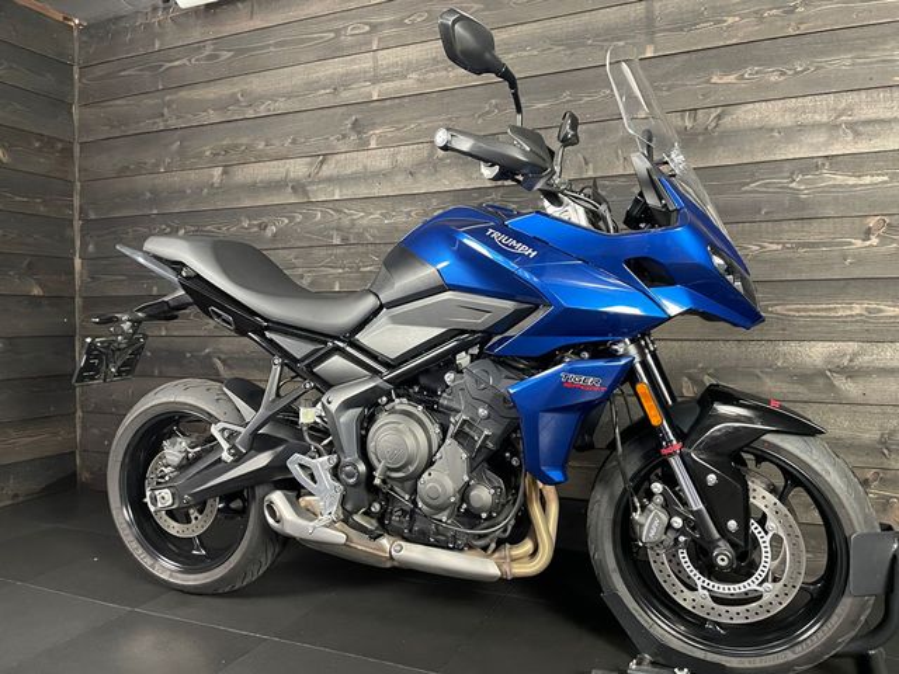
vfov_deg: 53.1
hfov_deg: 67.3
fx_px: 675
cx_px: 450
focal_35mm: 26
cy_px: 337
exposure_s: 1/33
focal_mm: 4.2
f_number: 1.6
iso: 400
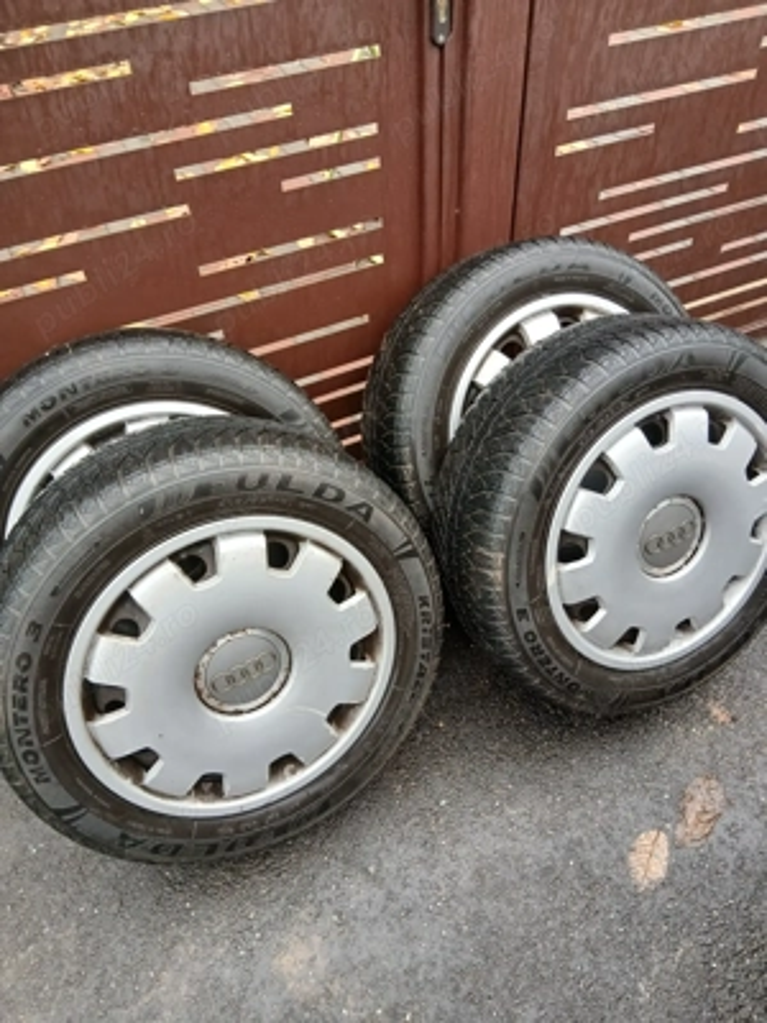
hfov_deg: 53.1
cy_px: 512
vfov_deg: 67.3
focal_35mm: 26
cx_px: 384
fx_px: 768
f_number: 1.8
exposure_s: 1/50
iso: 125
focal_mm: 3.98
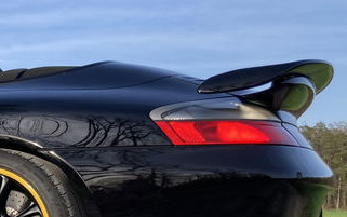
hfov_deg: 26.0
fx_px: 672
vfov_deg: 18.1
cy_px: 198
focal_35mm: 71
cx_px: -65
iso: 20
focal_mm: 3.99
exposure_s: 1/827
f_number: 1.8
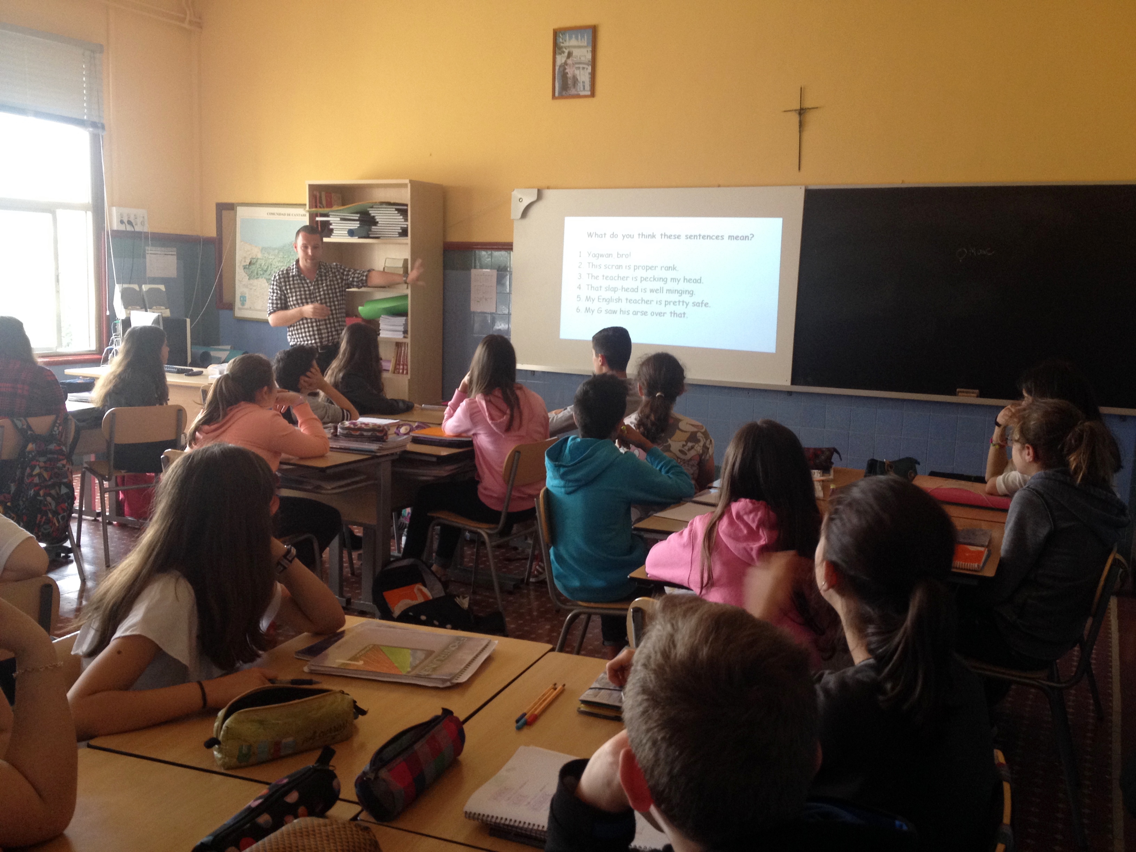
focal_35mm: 35
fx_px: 1149
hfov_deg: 52.6
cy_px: 426
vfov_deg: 40.7
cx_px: 568
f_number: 2.4
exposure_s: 1/20
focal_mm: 4.28
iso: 125
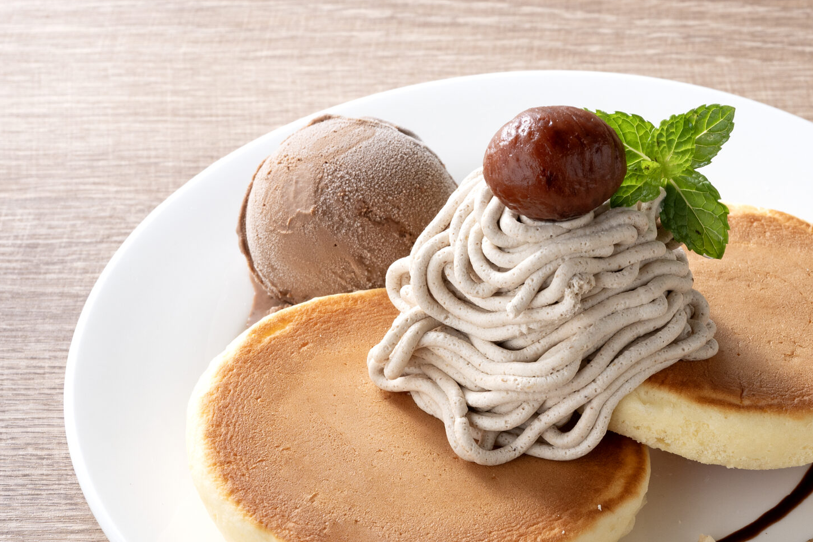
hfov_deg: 12.3
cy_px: 414
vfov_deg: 8.2
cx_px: 544
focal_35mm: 167
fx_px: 3772
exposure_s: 1/200
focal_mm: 94
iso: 400
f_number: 16
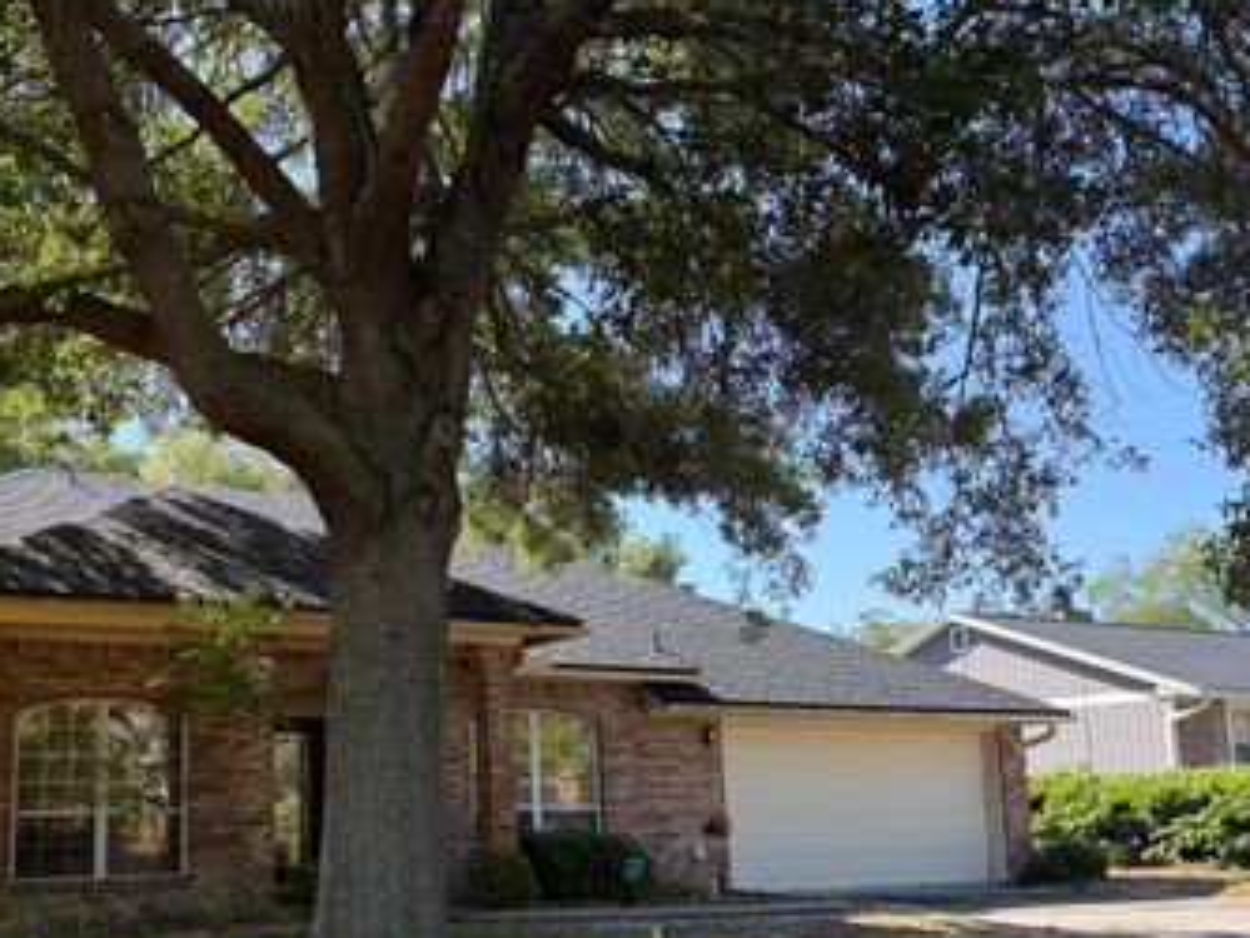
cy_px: 606
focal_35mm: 36
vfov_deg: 39.3
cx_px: 327
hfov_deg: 49.5
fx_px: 1300
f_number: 1.78
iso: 100
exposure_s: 1/858
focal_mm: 6.76
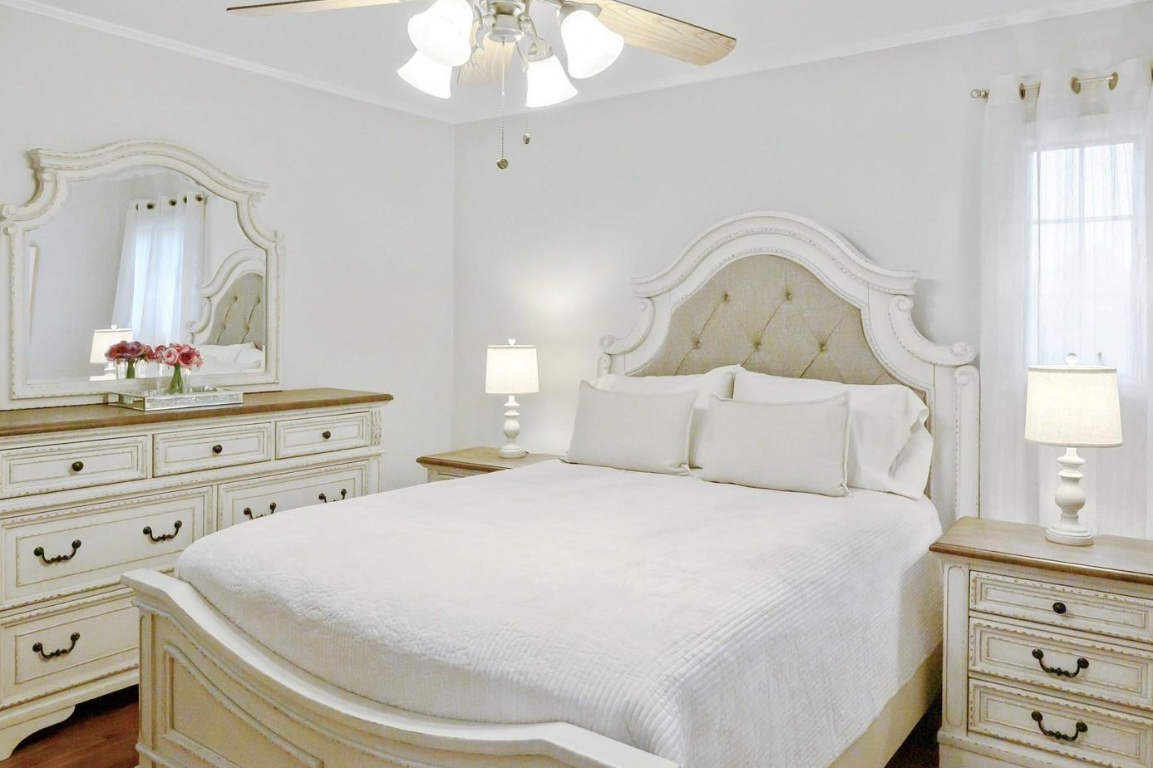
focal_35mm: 25
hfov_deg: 71.5
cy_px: 361
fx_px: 800
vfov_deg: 51.2
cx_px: 586
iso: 400
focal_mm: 14
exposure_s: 1/125
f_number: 8
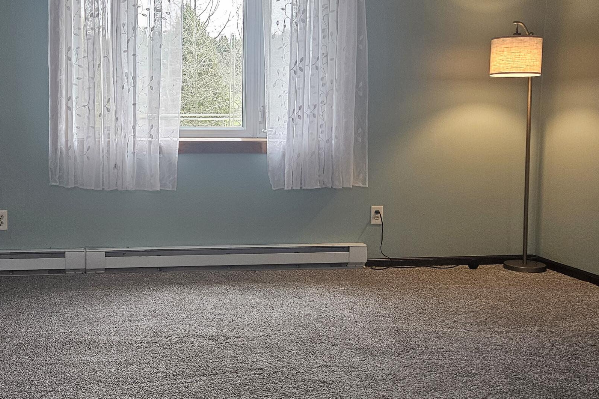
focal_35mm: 45
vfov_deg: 29.9
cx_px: 183
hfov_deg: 42.8
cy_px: 188
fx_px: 749
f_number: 1.8
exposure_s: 1/120
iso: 250
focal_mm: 5.4
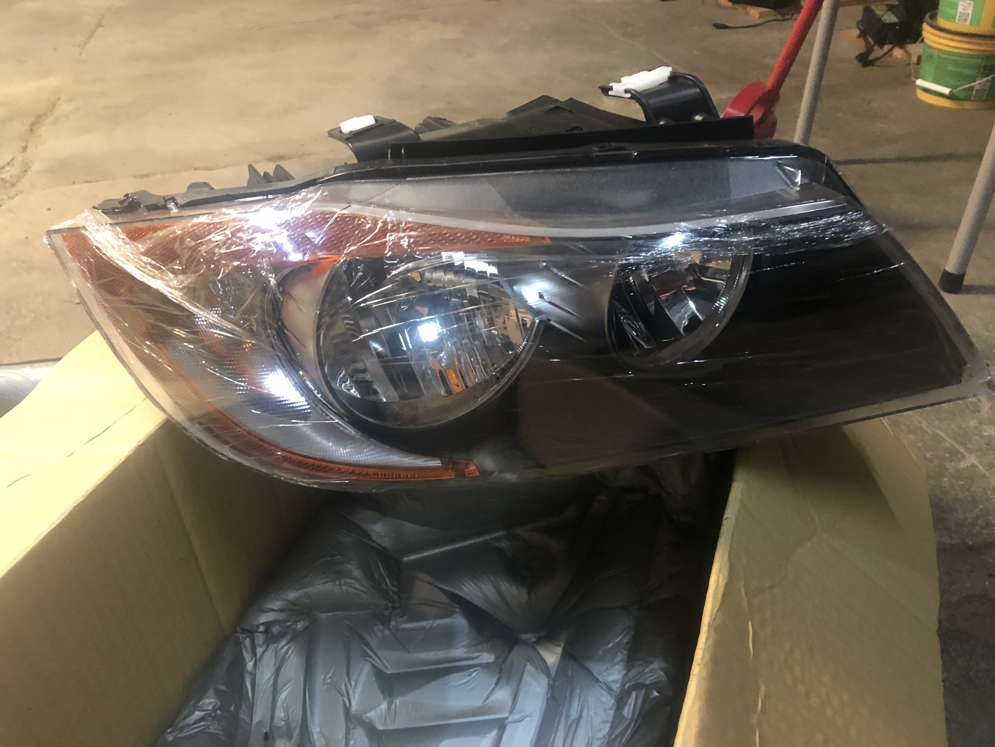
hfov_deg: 63.4
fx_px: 805
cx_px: 498
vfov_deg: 49.7
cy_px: 374
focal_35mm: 28
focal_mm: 4
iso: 100
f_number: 1.8
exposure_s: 1/4
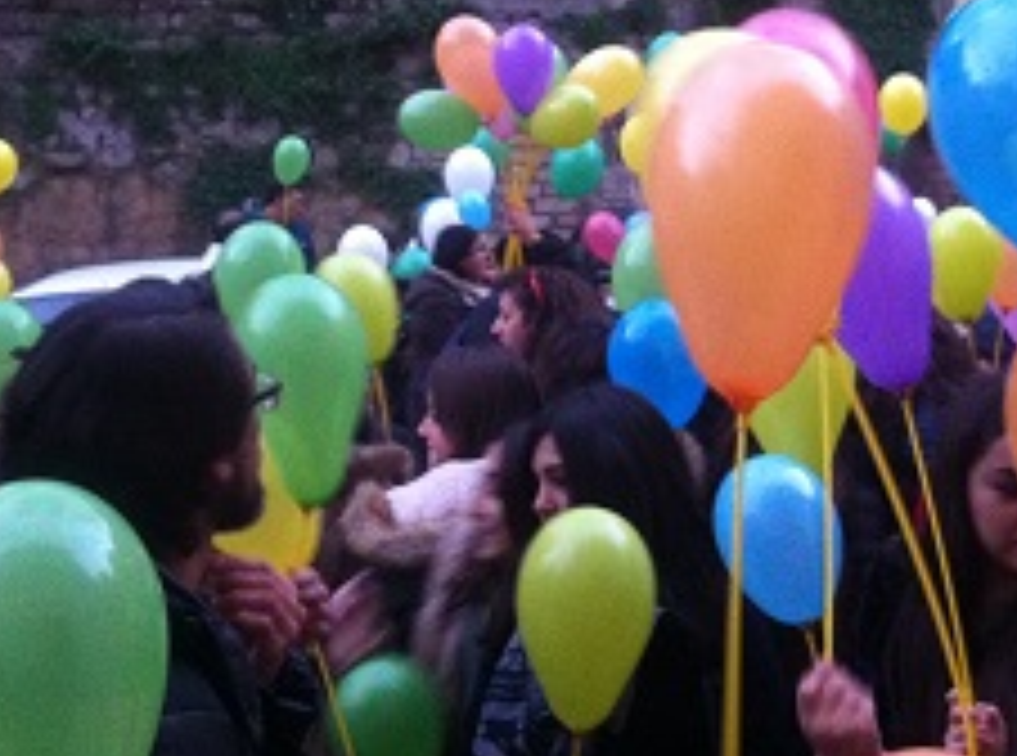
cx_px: 580
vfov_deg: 23.2
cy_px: 144
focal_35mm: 62
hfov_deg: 31.2
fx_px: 1816
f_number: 2.8
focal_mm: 3.85
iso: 500
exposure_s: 1/15
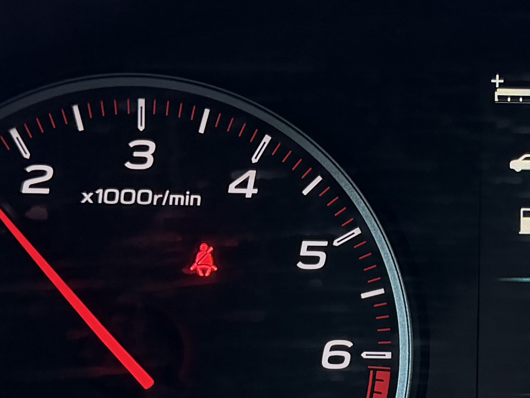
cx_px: 593
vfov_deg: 14.2
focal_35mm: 104
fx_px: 1593
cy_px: 313
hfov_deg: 18.2
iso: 200
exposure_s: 1/100
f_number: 1.78
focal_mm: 6.76
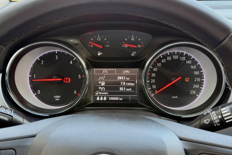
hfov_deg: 39.6
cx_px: 116
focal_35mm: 50
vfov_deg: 27.0
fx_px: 322
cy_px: 77
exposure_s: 1/75
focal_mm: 6.76
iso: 200
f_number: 1.78
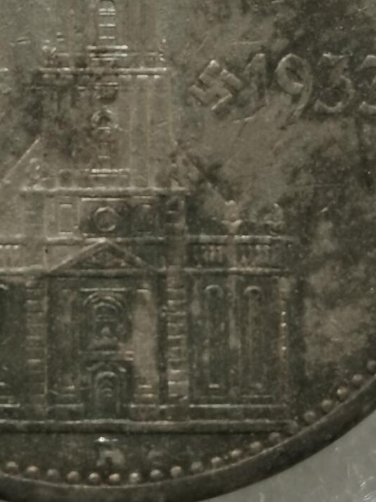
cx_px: 113
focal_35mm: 176
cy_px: 20
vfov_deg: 11.1
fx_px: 2550
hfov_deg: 8.4
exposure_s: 1/121
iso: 50
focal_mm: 5.56
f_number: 1.6
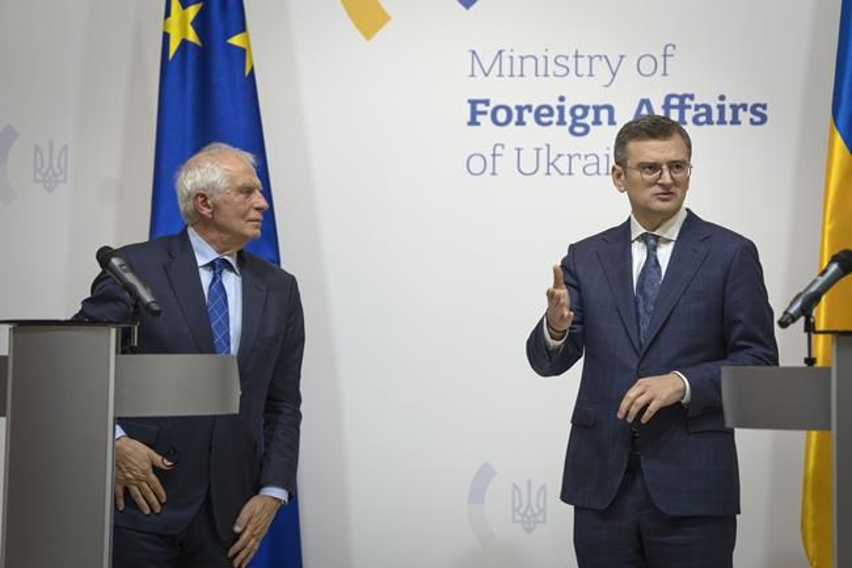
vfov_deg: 14.0
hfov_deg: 20.8
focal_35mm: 98
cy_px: 284
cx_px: 426
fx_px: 2319
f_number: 2.8
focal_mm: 98
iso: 1000
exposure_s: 1/800
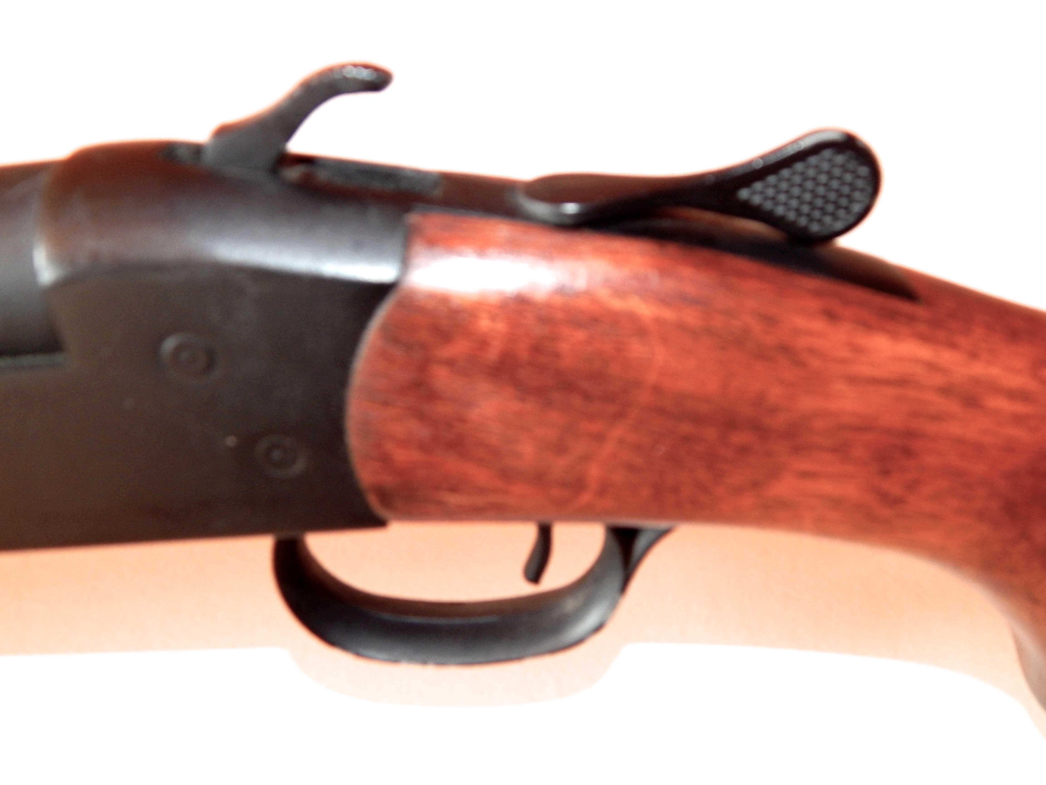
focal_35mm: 31
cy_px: 392
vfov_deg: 45.4
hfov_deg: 58.4
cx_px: 523
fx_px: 937
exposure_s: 1/30
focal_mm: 5.6
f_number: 3.2
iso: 200
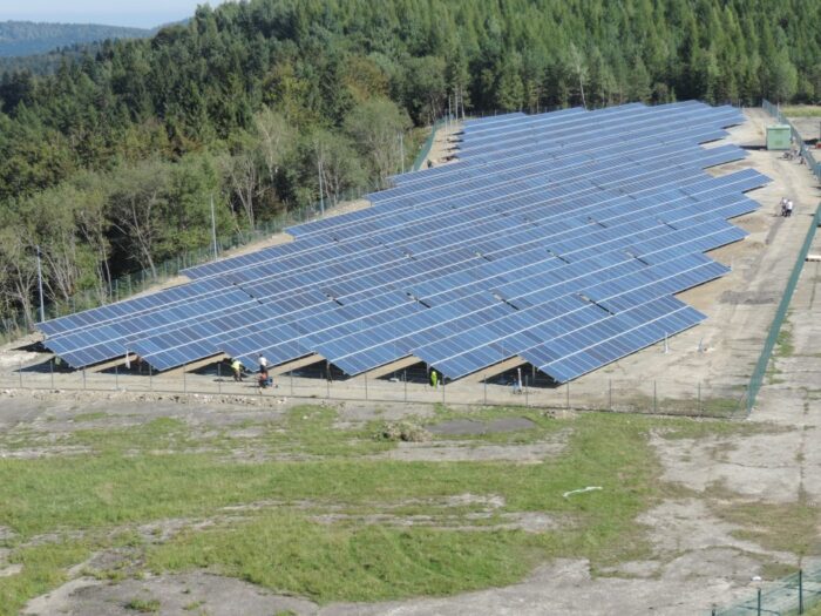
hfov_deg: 27.8
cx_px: 410
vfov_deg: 21.0
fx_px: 1660
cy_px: 308
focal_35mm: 70
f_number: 3.9
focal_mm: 12.4
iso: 80
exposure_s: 1/400
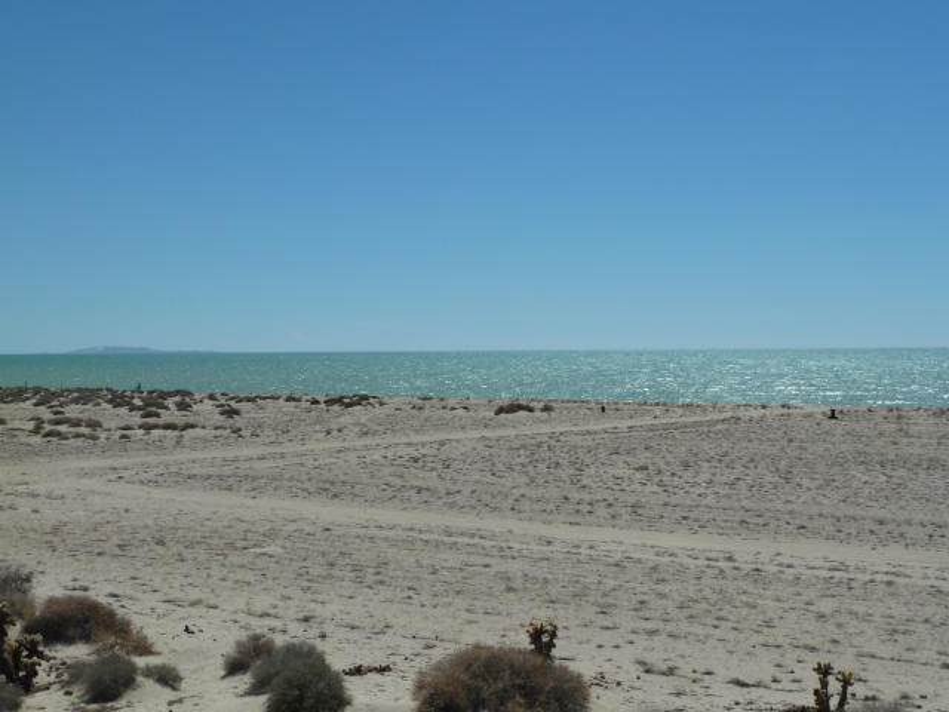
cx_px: 474
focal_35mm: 52
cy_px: 356
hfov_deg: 36.8
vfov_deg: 28.0
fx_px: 1426
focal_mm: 8.5
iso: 80
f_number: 5.6
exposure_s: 1/1000
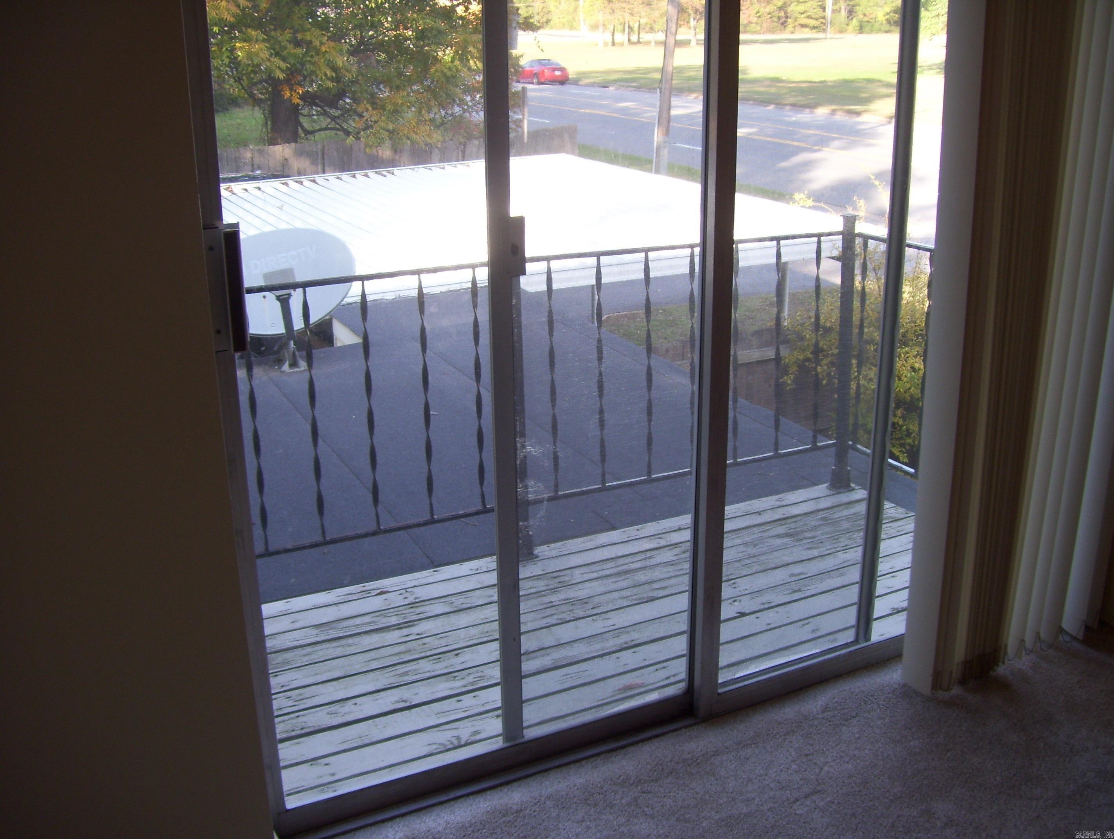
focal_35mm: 36
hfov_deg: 51.3
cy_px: 420
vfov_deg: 39.7
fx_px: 1160
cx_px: 557
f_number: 2.7
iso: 80
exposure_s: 1/100
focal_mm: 6
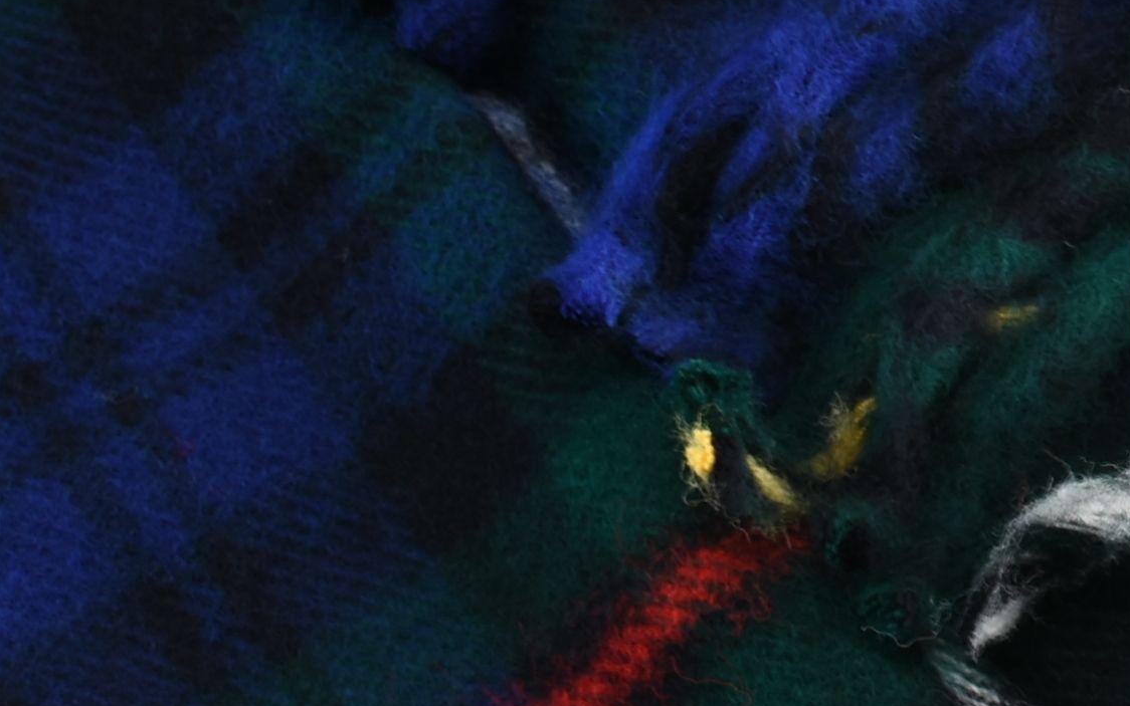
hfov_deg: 12.7
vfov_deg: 8.2
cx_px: 1503
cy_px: -73
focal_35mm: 159
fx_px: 4898
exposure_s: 1/100
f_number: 8
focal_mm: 26
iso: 100
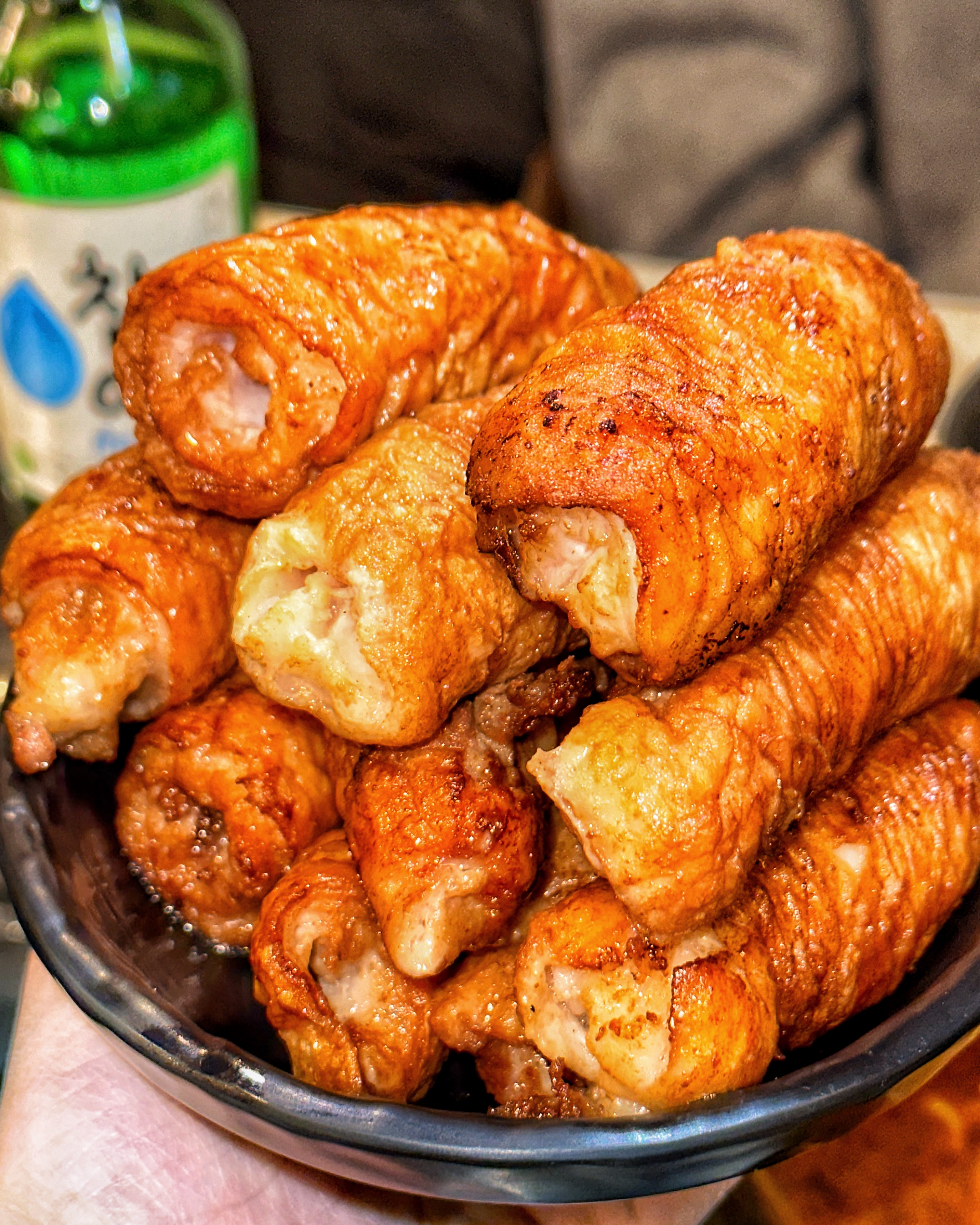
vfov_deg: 34.1
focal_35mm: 55
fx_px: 1994
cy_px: 712
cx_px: 515
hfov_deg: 27.6
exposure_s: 1/54
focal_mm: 6.86
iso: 50
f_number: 1.78
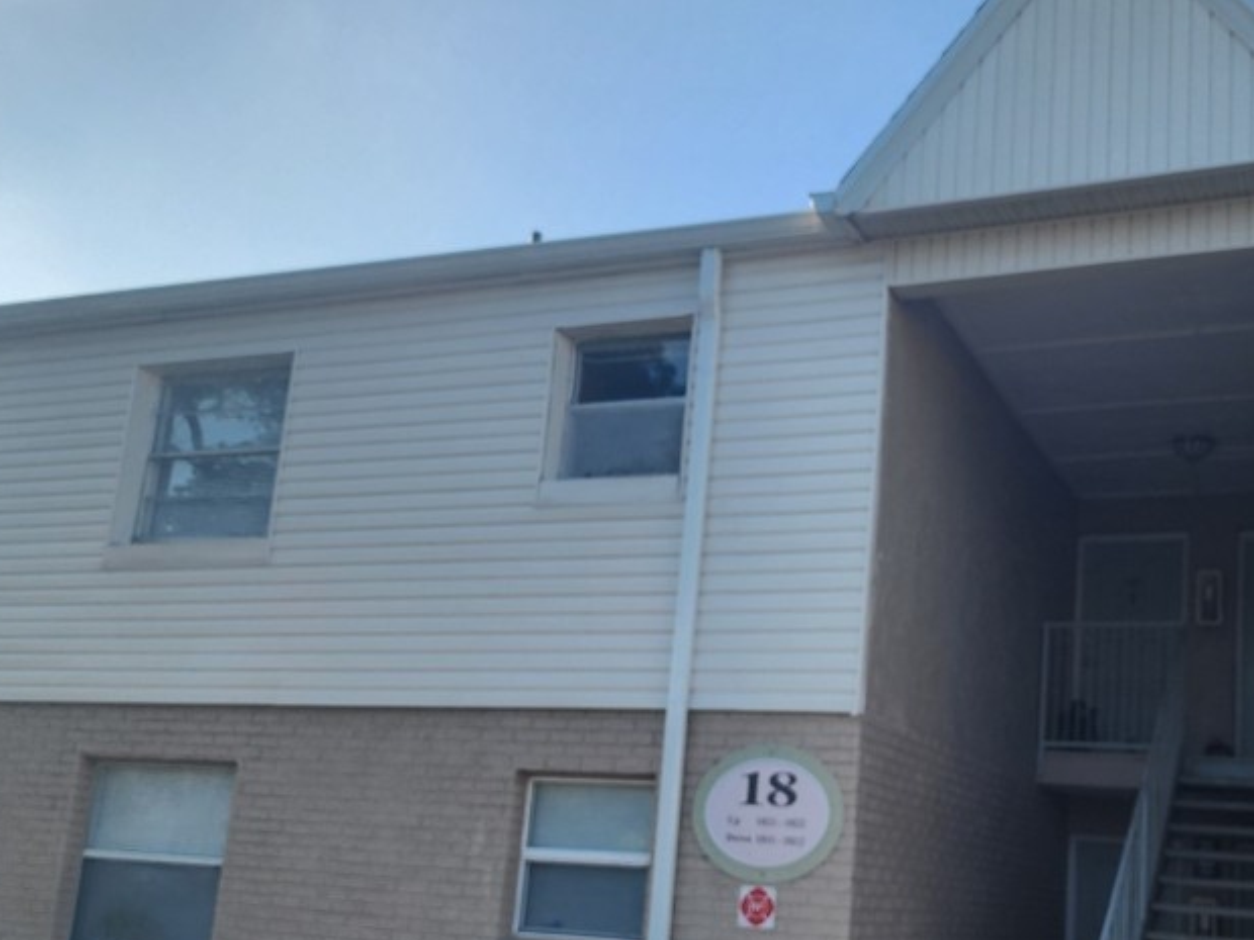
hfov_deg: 48.1
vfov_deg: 37.2
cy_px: 645
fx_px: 1377
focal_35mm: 38
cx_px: 843
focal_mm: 6.4
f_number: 1.8
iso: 12
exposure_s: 1/427
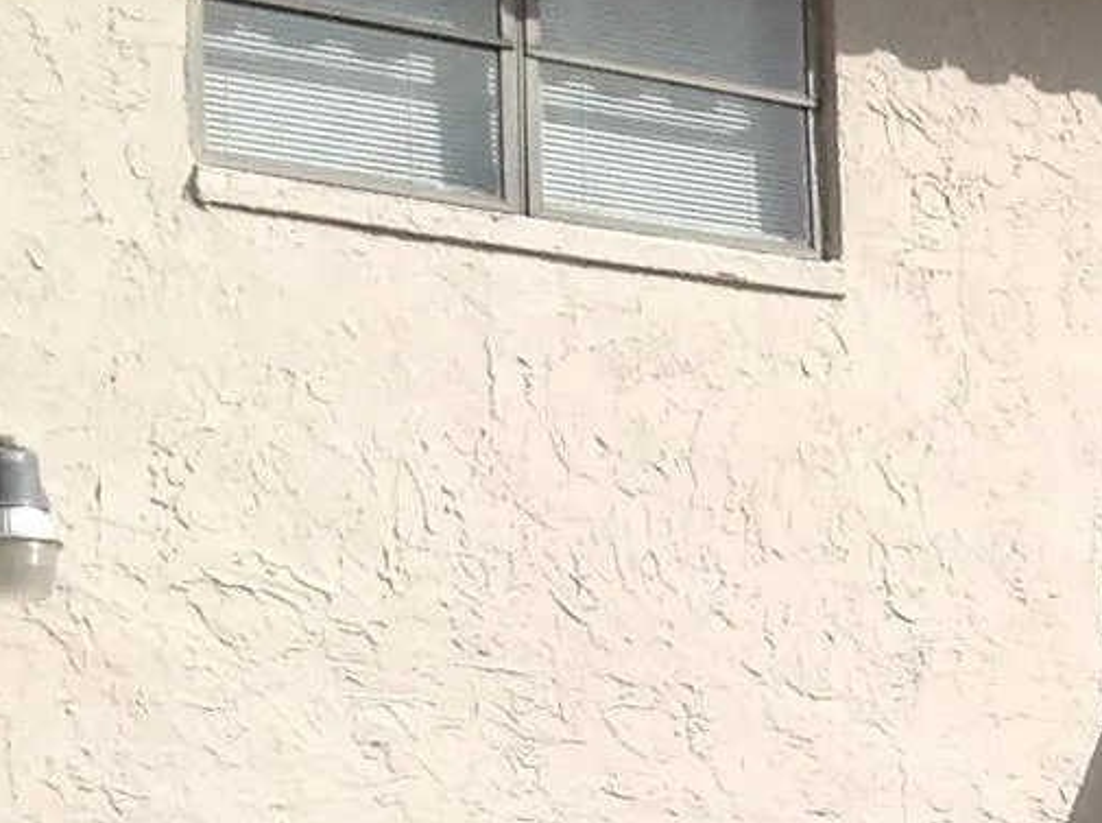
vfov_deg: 10.2
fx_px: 4513
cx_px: 1844
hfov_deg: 12.9
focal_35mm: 142
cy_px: 1080
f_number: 2.4
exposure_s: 1/3367
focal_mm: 4.28
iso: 50
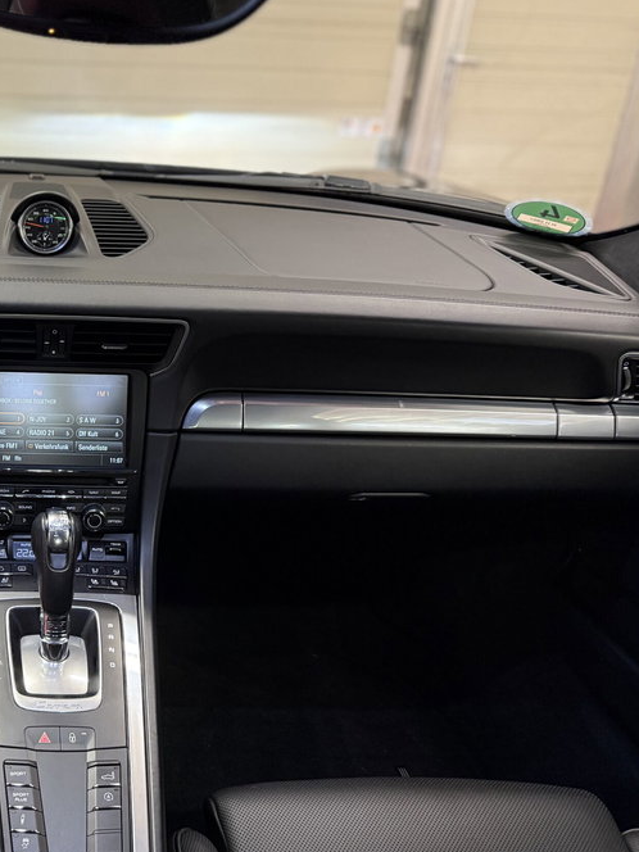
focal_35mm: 37
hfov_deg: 35.3
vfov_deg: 50.0
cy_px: 377
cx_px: 13
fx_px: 911
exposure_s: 1/50
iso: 320
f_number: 1.78
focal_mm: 6.76
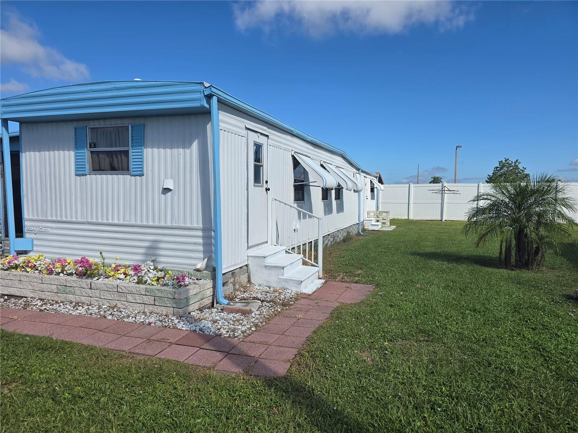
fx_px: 384
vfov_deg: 58.9
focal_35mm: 23
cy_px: 216
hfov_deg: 73.9
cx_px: 289
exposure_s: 1/1076
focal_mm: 6.3
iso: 12
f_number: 1.7
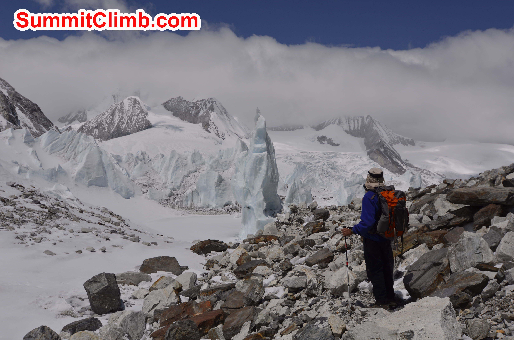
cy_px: 170
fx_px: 513
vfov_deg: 36.7
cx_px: 257
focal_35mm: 36
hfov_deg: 53.2
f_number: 8
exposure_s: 1/2500
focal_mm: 24
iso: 100
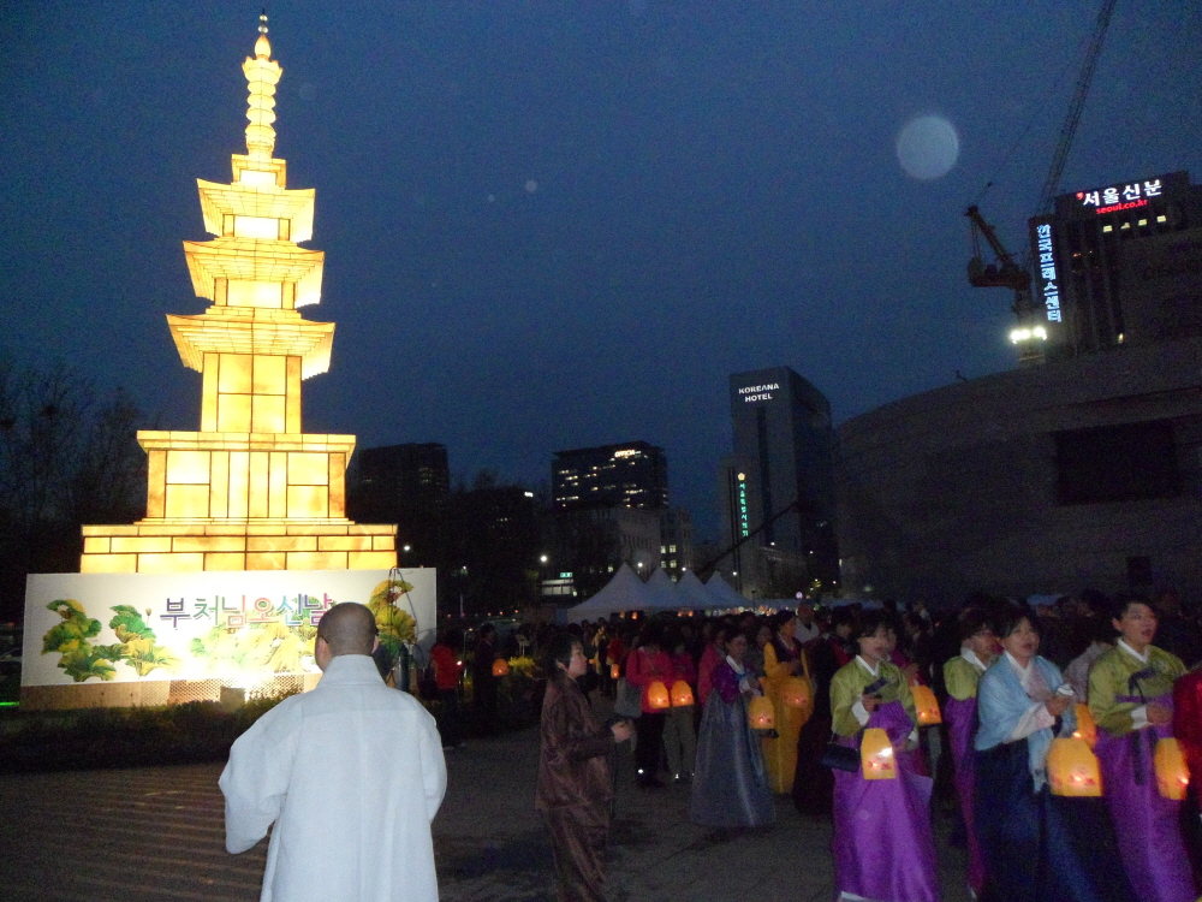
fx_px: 938
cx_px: 601
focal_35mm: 27
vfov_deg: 51.4
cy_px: 451
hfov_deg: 65.3
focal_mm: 4.9
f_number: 3.5
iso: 640
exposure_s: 1/45
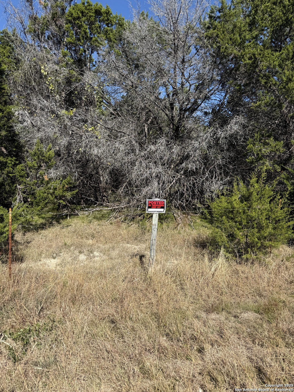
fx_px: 272
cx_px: 147
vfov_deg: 71.6
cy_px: 196
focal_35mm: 24
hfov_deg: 56.8
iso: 80
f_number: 1.78
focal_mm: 6.76
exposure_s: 1/3584
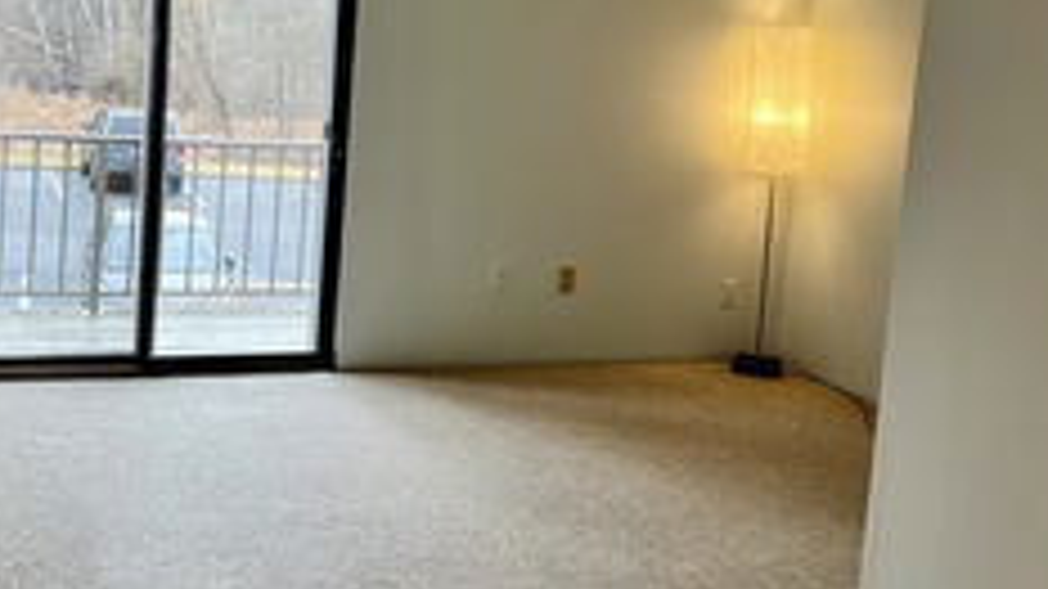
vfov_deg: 22.8
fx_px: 1445
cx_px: 421
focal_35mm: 52
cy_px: 135
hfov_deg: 39.7
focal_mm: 5.7
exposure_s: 1/120
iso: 64
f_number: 1.5
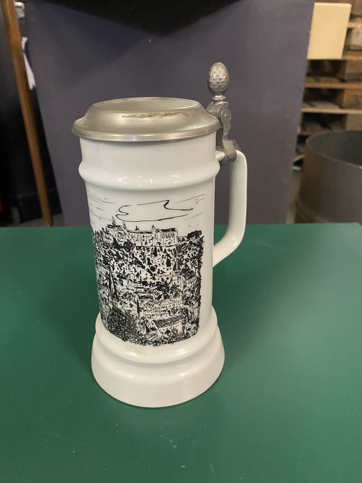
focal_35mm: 26
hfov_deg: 53.1
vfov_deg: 67.3
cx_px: 181
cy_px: 242
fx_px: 363
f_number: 1.8
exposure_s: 1/33
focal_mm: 4.25
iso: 500
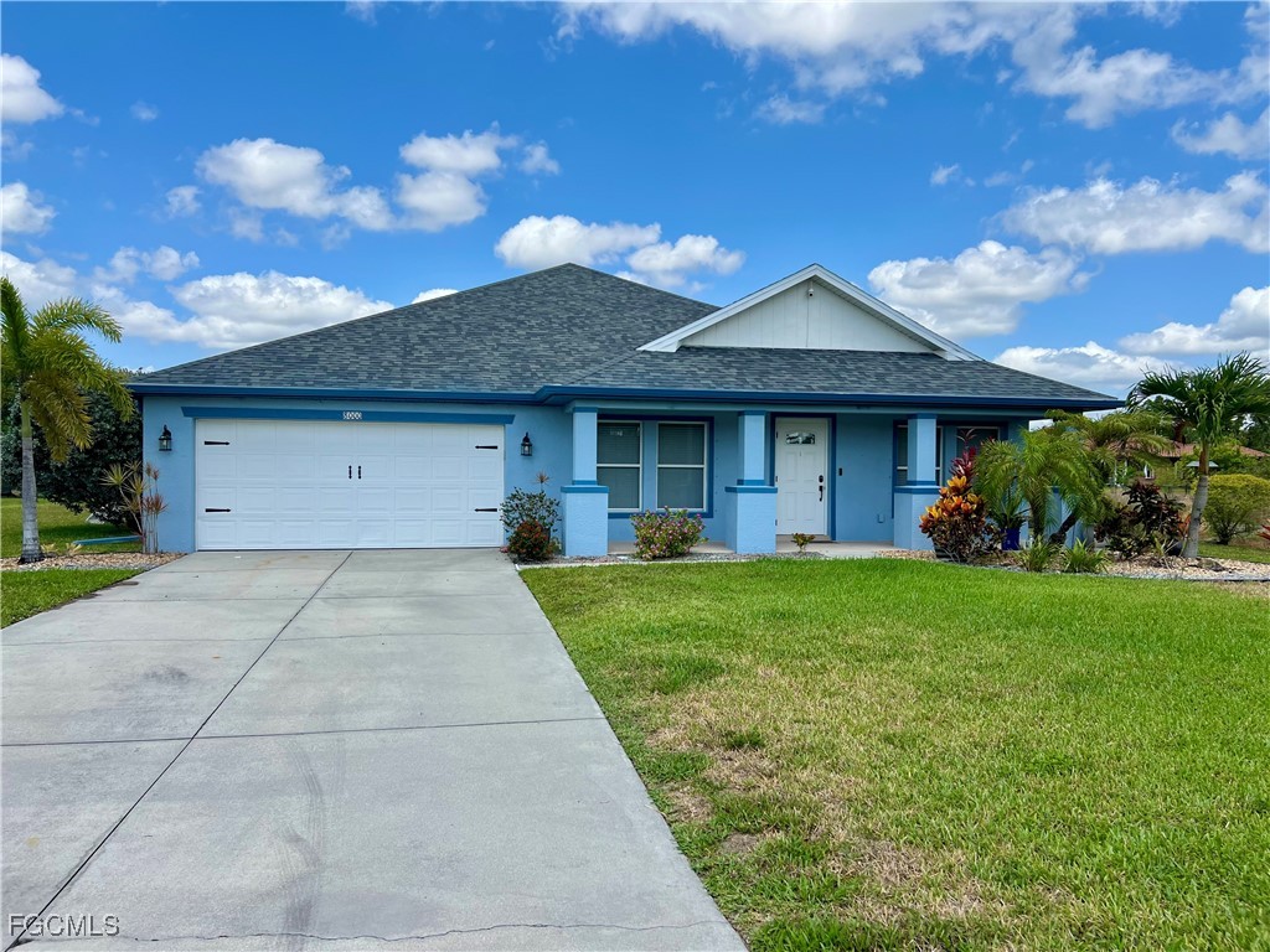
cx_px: 635
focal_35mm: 26
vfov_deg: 53.1
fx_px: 954
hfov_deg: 67.3
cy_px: 476
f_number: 1.5
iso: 50
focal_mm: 5.7
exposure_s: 1/4444
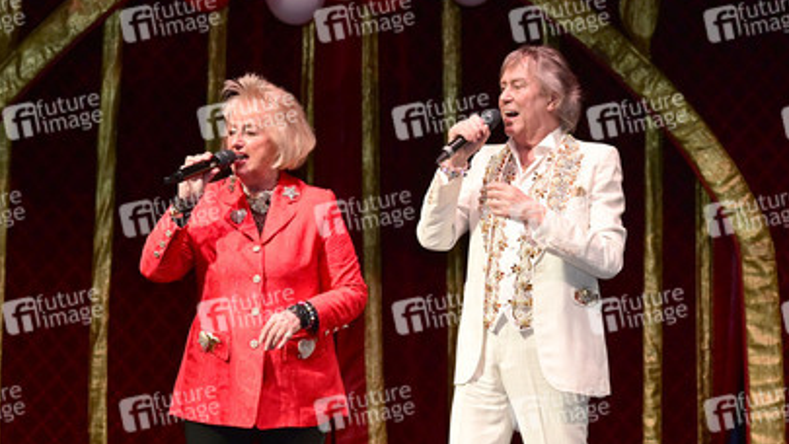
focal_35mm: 91
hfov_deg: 23.4
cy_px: 263
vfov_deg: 13.3
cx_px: 391
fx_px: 1904
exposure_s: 1/200
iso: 3200
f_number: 4
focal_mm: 78
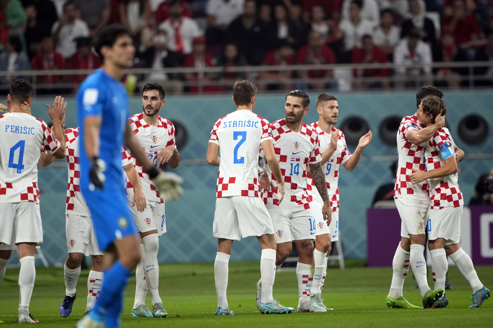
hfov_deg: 3.4
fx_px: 8216
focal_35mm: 600
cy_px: 164
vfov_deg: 2.3
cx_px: 246
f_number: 2.8
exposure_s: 1/1250
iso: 1000
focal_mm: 400
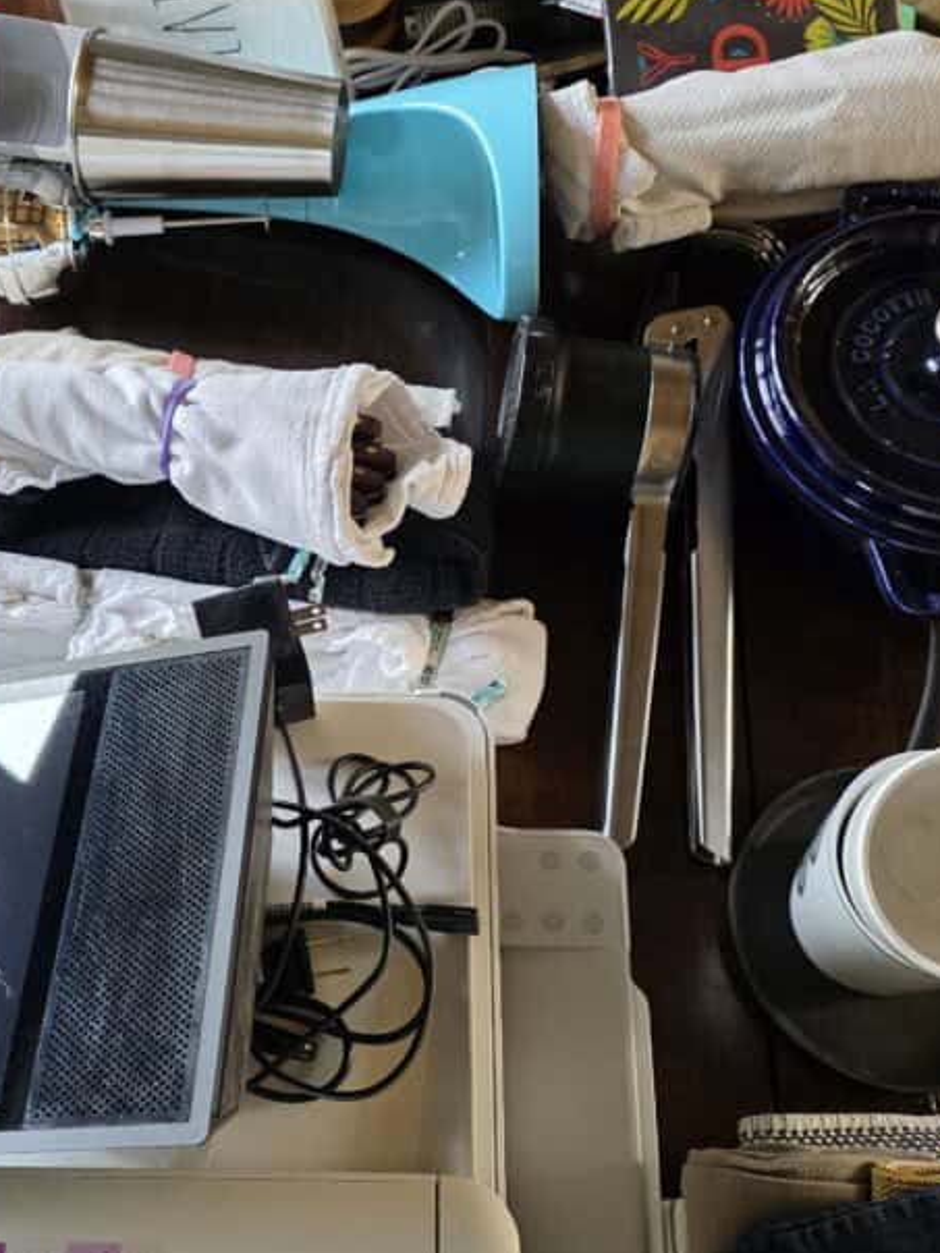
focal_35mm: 39
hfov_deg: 36.7
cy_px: 604
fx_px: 1412
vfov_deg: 47.9
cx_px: 371
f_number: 1.7
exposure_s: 1/120
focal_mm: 6.3
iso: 250
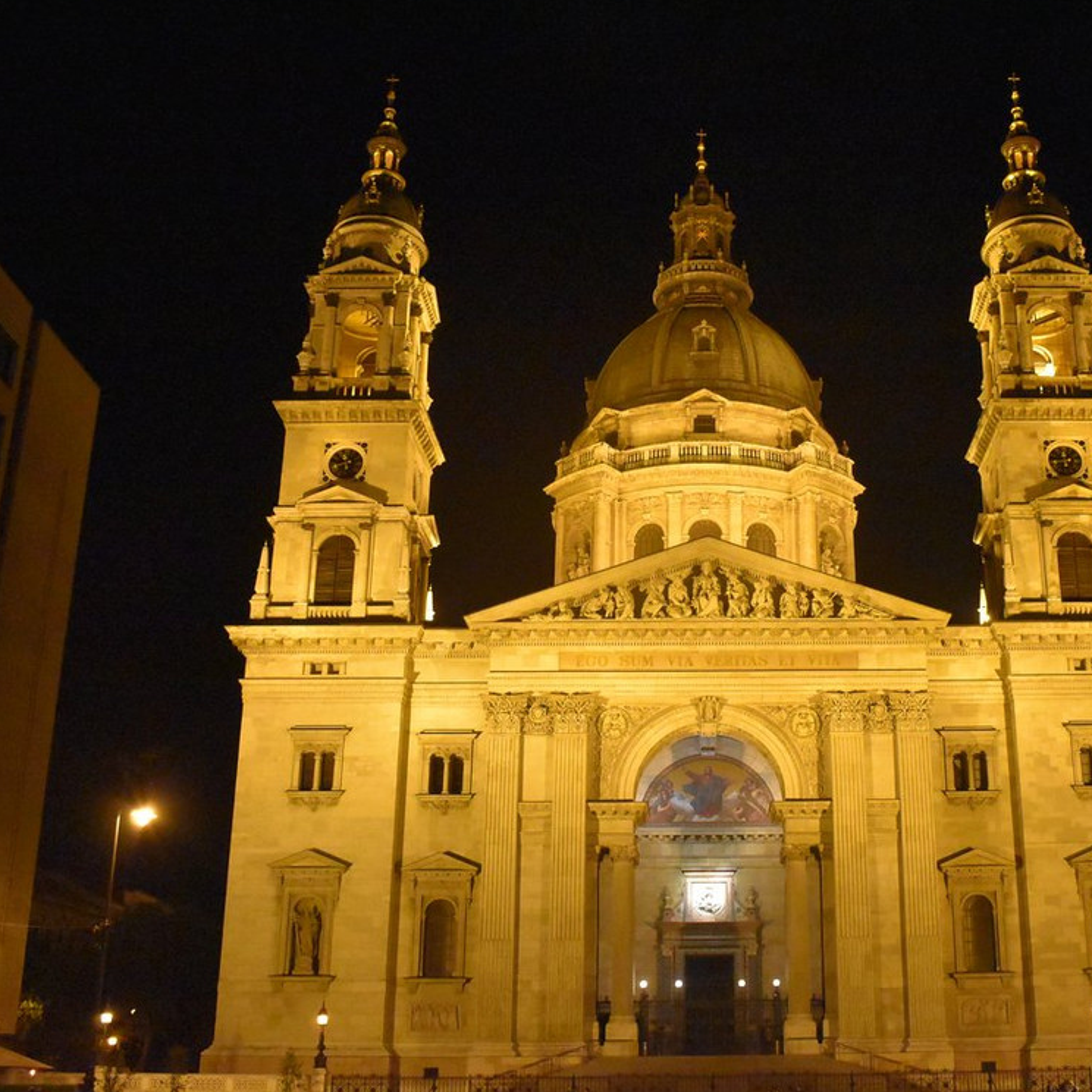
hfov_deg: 40.3
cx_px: 741
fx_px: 1463
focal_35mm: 41
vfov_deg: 40.9
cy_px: 565
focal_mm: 20
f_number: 3.8
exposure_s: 1/125
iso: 7200
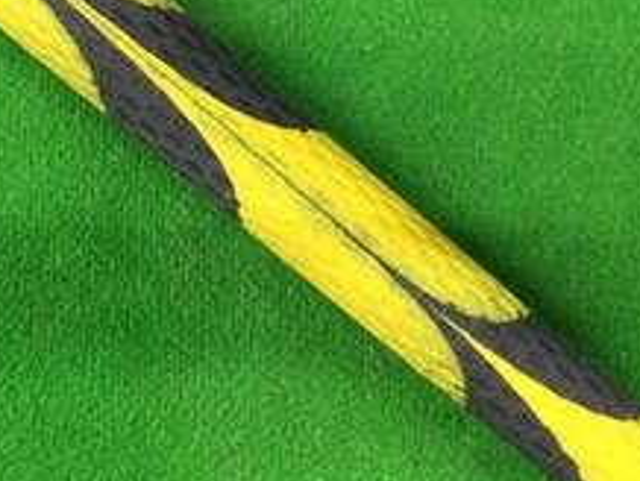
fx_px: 1684
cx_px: 332
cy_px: 211
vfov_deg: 16.3
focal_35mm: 91
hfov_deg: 21.5
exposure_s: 1/30
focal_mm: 3.3
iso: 125
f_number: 2.4
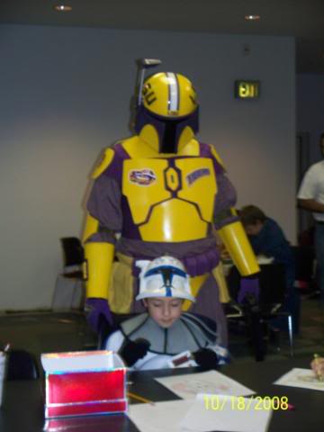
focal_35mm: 61
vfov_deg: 31.7
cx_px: 162
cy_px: 216
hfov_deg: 24.0
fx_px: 761
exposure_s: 1/40
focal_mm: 12.89
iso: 200
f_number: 3.1
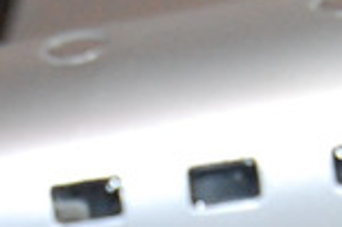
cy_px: 438
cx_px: -36
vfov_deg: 3.6
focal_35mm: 382
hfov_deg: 5.4
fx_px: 3625
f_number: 4.5
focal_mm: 32
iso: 800
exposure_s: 1/60
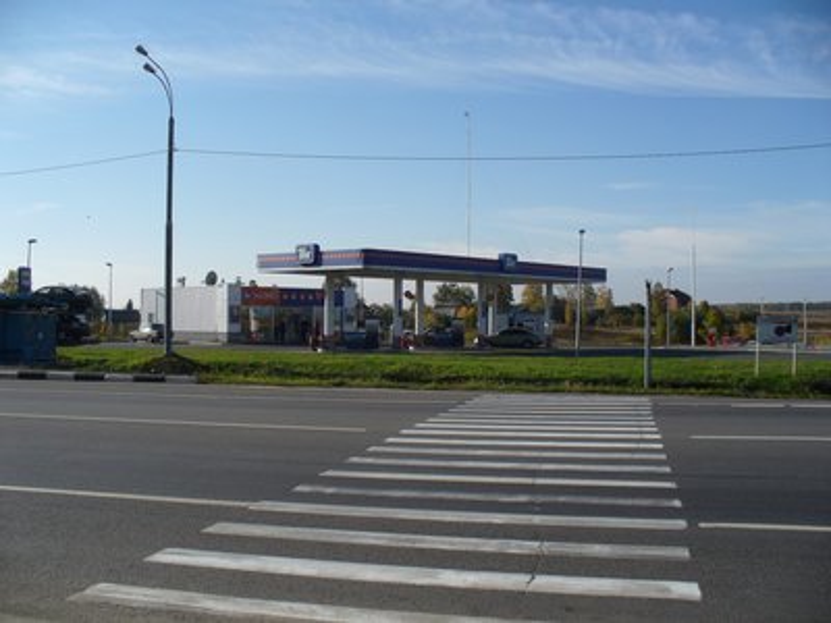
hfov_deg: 50.1
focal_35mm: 37
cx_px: 416
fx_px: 888
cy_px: 312
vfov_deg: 38.7
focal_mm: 6.1
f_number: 5.6
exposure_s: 1/500
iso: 80
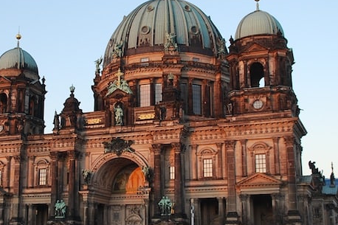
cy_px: 117
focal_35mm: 63
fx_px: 591
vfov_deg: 21.6
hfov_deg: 31.7
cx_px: 124
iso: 200
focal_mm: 24
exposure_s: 1/80
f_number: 4.5
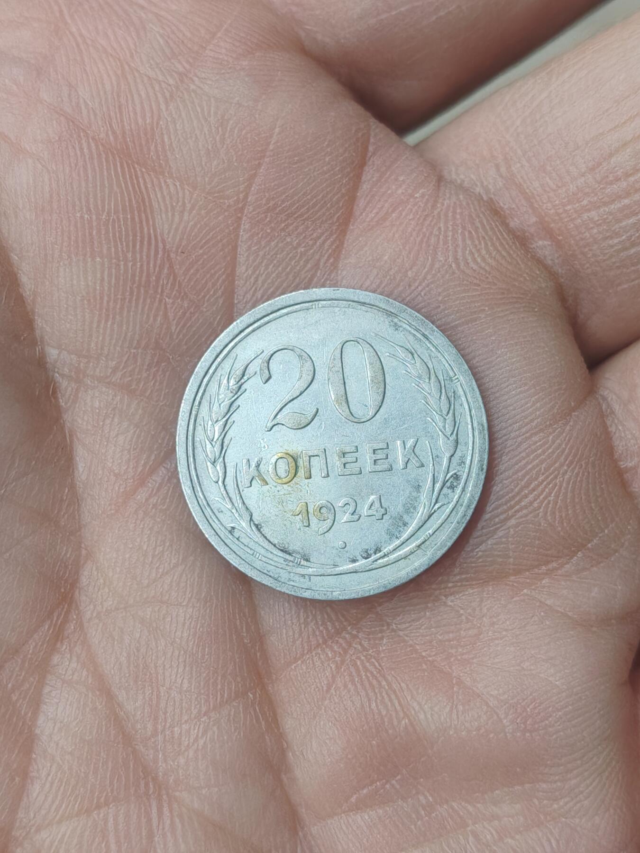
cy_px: 426
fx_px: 1257
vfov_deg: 37.5
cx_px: 320
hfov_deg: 28.6
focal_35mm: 51
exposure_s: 1/100
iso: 870
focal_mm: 4.84
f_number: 1.88
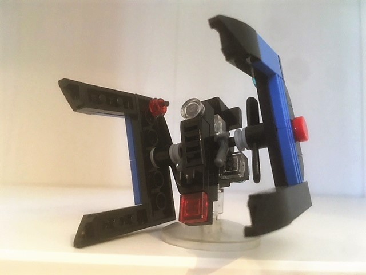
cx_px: 183
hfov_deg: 61.7
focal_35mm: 29
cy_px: 138
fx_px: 307
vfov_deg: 48.2
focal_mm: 4.15
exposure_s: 1/25
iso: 200
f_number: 2.2
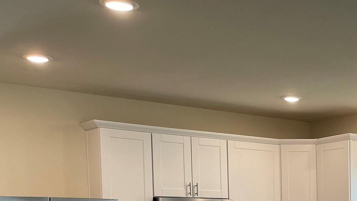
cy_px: 268
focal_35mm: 68
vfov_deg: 16.7
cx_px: 401
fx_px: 644
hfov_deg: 28.0
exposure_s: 1/120
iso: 125
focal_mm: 5.1
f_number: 1.6
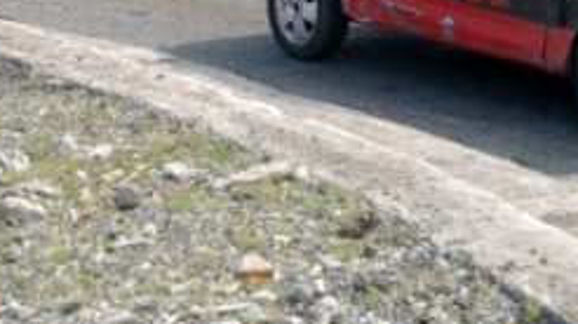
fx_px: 2129
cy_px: -155
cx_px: 341
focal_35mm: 139
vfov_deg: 8.5
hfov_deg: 15.5
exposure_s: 1/500
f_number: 4.5
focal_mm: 34
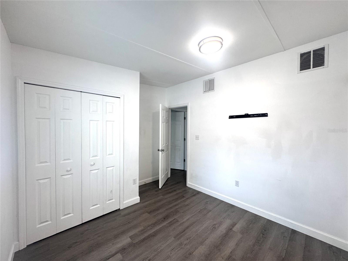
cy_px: 130
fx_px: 141
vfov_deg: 85.7
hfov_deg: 102.1
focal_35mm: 14
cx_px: 174
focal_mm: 2.22
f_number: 2.2
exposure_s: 1/120
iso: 200
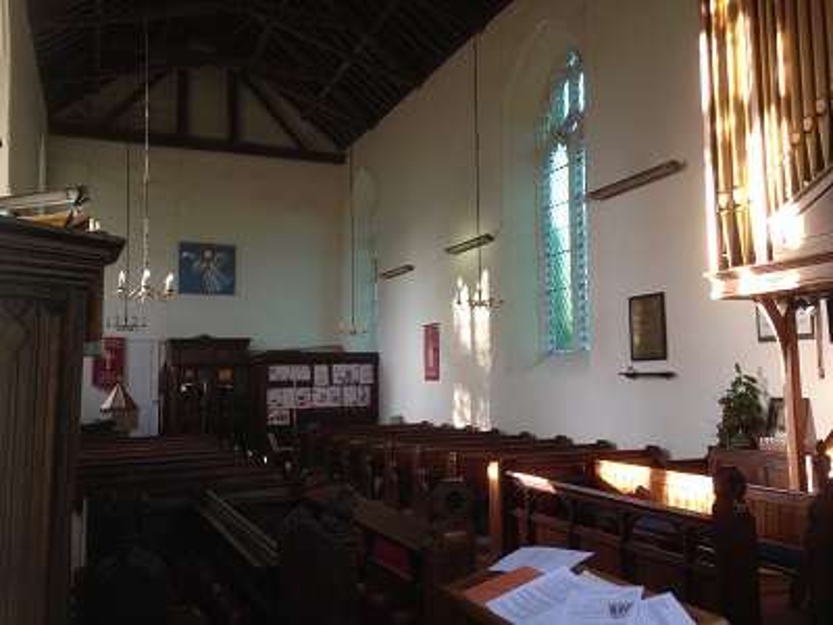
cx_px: 416
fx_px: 794
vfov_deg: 42.9
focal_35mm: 33
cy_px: 312
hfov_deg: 55.4
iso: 50
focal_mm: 4.12
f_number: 2.4
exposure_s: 1/40
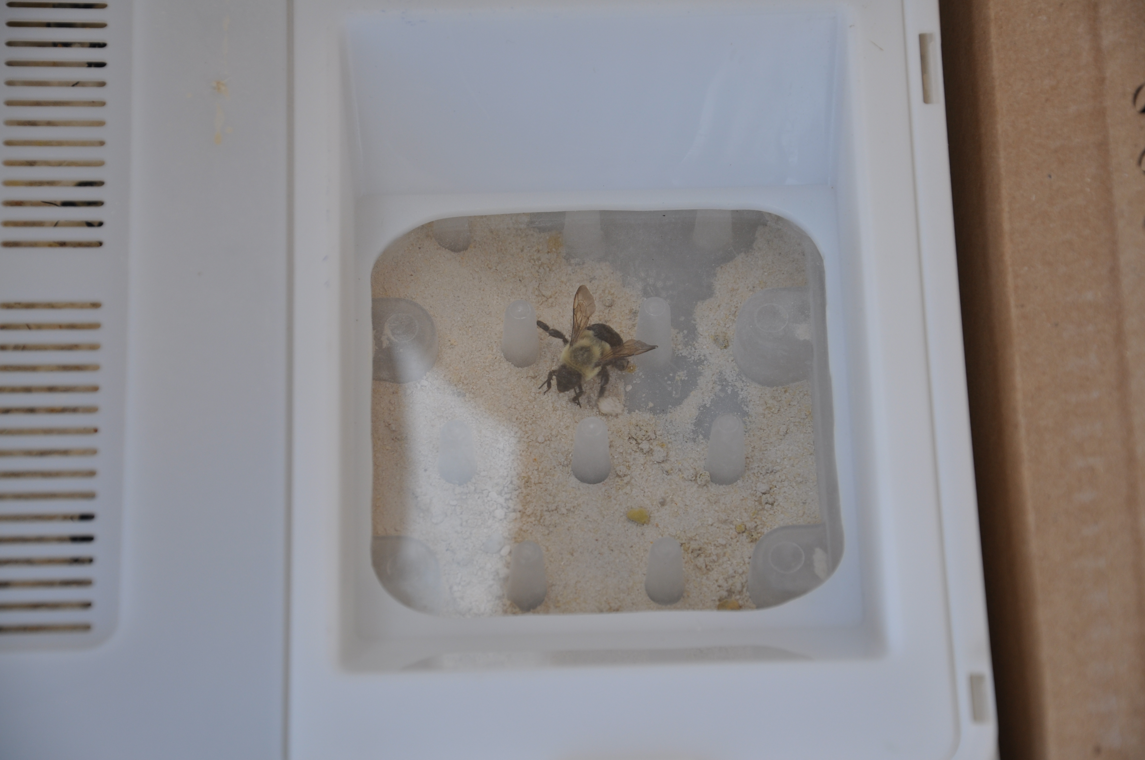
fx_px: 5003
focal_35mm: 158
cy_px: 380
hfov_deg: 13.1
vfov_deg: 8.7
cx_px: 572
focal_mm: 105
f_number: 8
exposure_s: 1/250
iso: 200
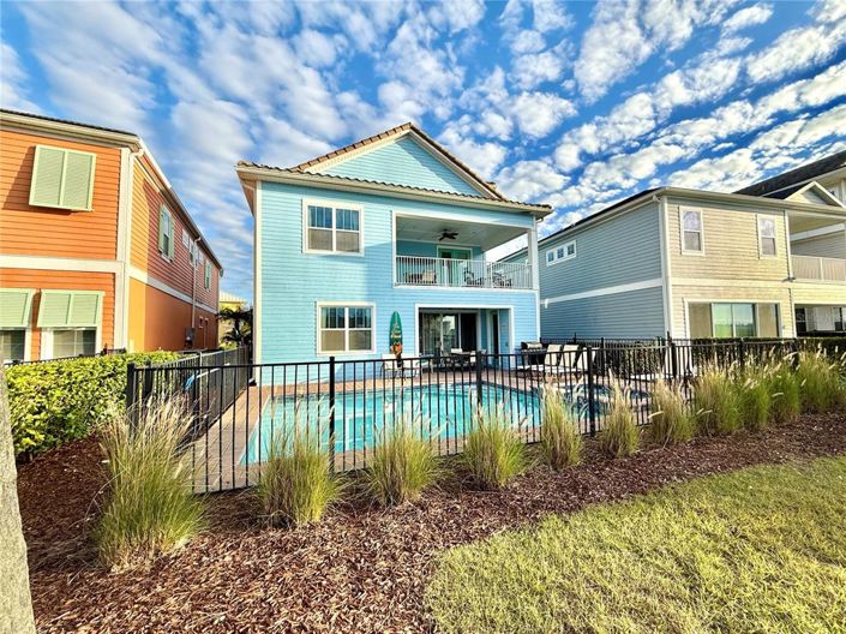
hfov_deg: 102.1
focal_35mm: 14
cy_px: 317
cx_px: 423
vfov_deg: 85.6
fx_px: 342
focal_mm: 2.22
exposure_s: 1/1105
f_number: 2.2
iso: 50
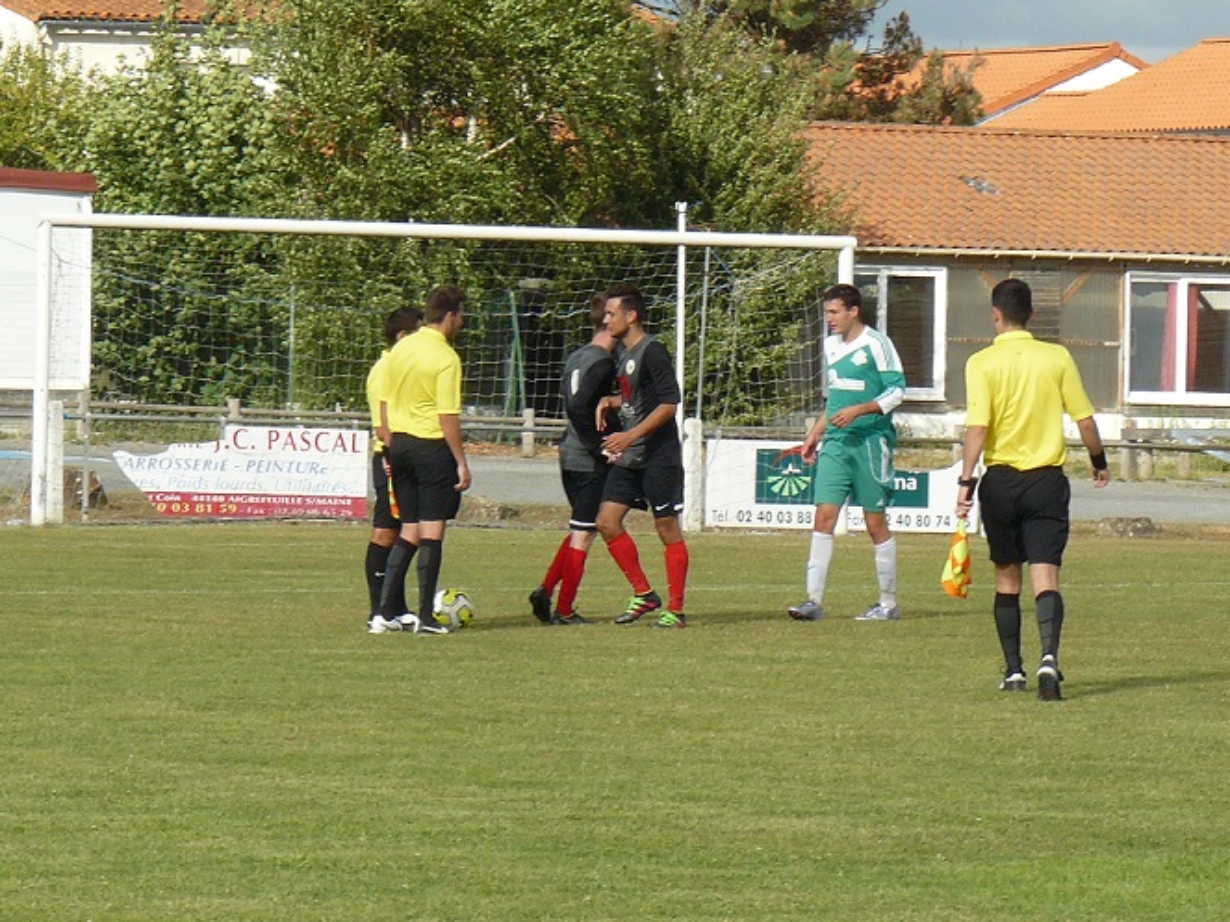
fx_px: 9450
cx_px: 656
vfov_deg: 5.6
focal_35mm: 266
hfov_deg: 7.4
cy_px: 445
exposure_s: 1/320
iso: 100
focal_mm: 27.4
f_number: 5.6
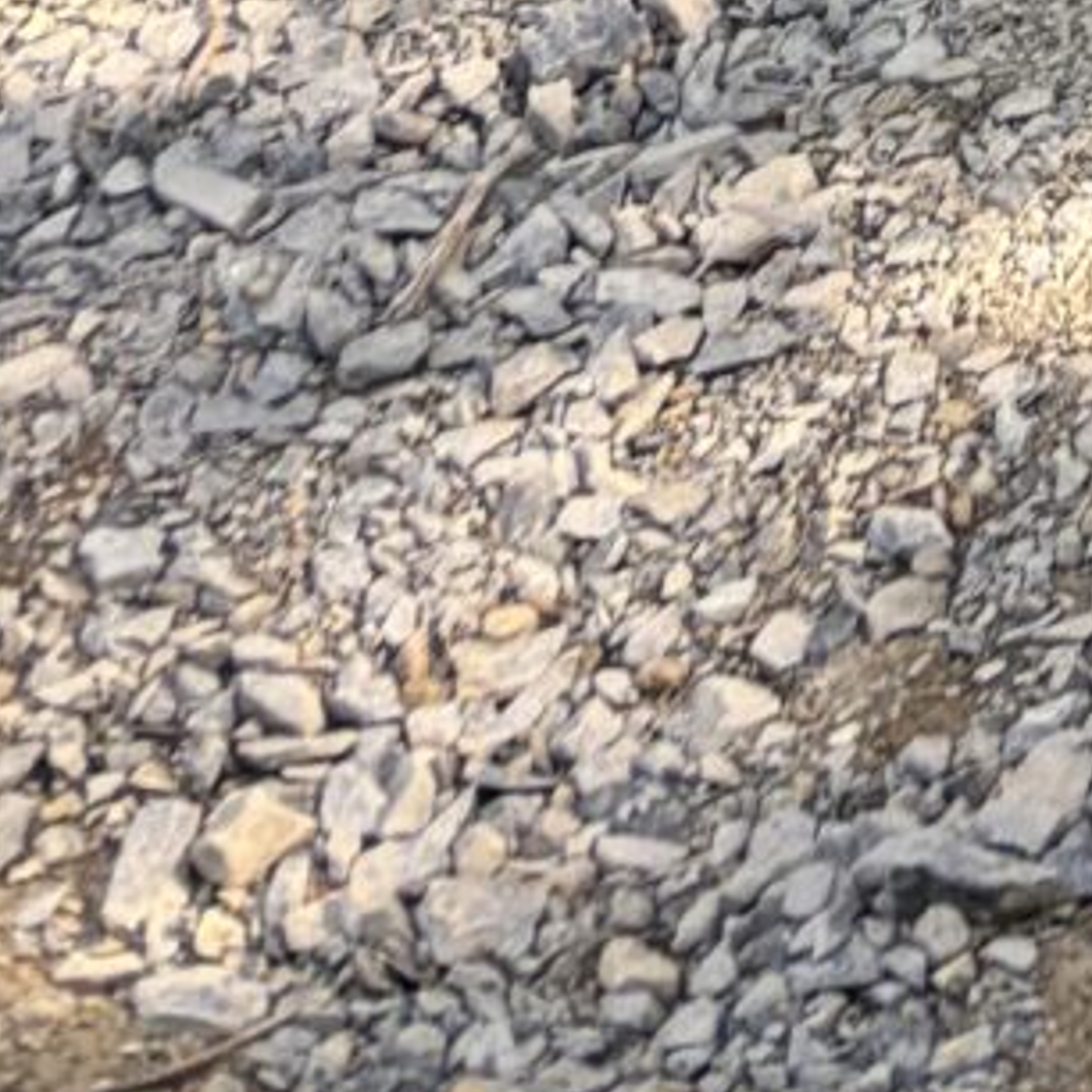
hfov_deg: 8.4
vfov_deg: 7.1
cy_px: -3140
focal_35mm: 192
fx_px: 6853
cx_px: 2541
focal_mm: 5.96
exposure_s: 1/464
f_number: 1.6
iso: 50
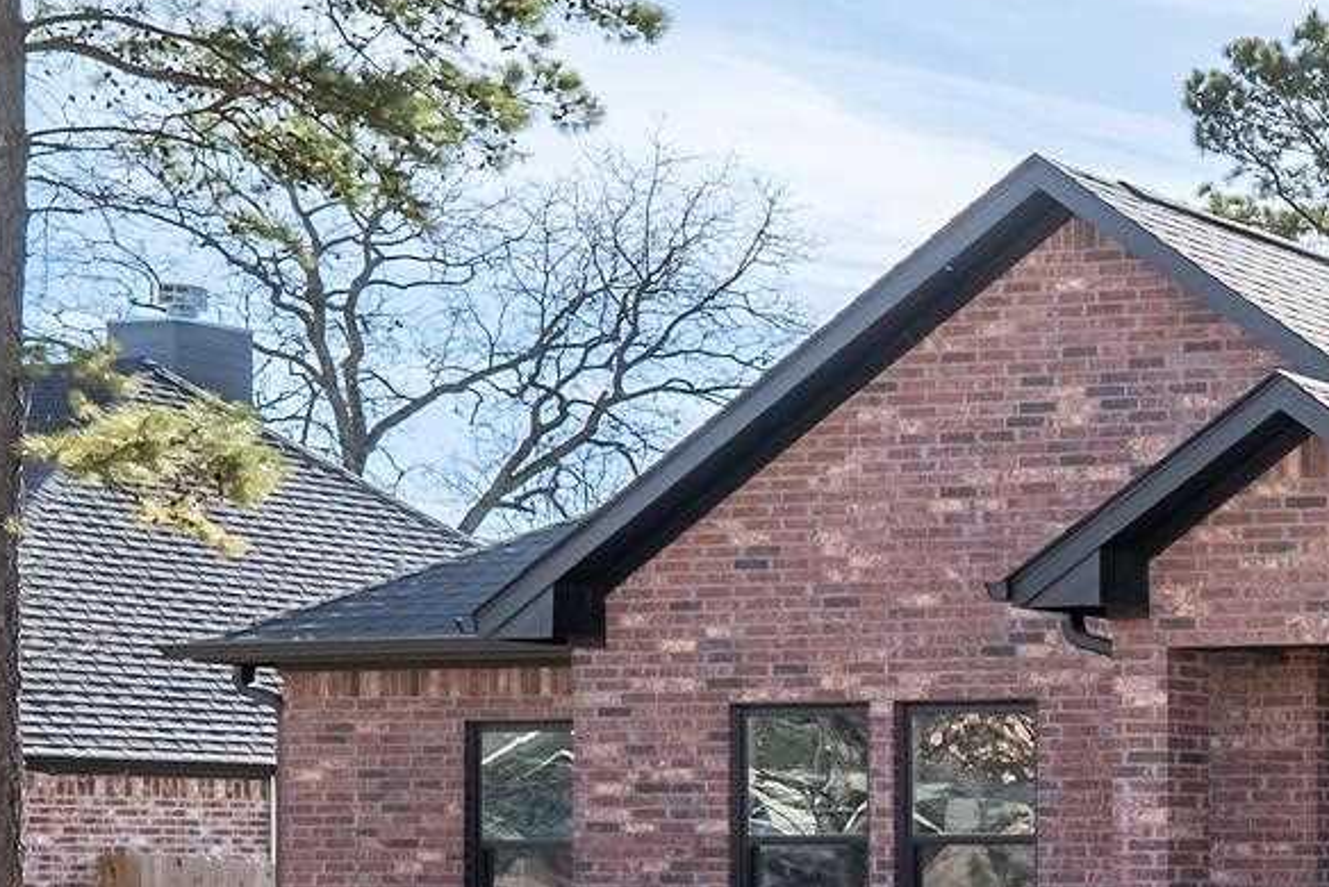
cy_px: 950
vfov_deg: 17.2
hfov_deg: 18.6
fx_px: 2844
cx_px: 2560
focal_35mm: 77
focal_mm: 18
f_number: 8
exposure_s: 1/5000
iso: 800
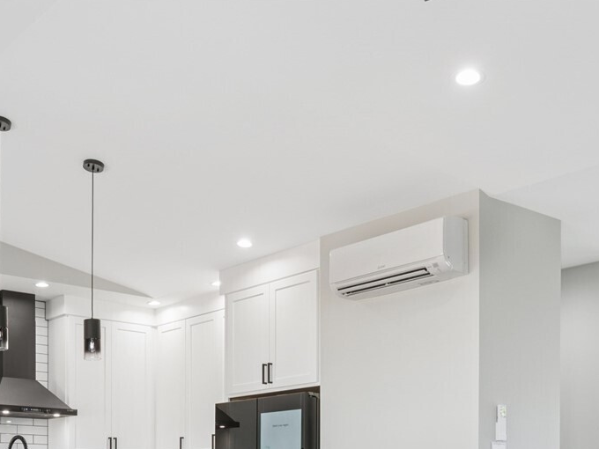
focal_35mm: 48
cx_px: 145
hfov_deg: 38.6
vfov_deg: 27.7
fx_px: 831
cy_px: 493
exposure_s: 1/15
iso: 400
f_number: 8
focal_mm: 20
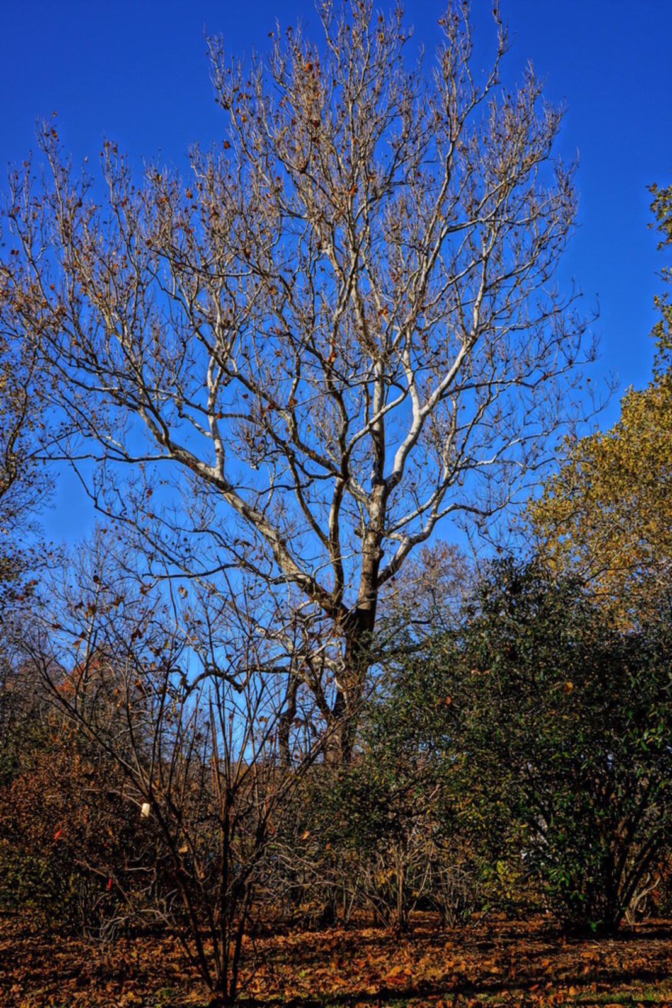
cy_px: 504
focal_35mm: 34
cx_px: 336
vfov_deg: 55.8
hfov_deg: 38.9
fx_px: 952
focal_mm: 23
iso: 100
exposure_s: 1/320
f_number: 8
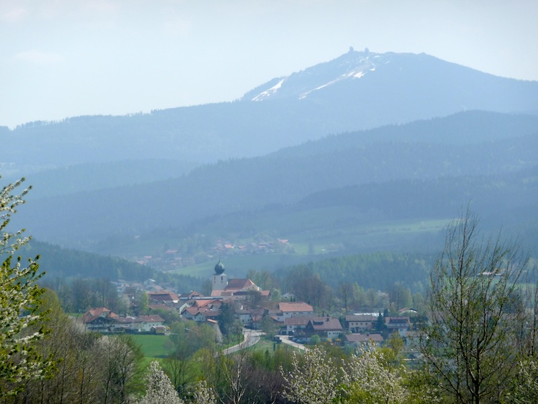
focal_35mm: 212
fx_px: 3295
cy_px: 202
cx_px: 269
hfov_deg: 9.3
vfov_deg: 7.0
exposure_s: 1/800
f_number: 4.8
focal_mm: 36.4
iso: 100
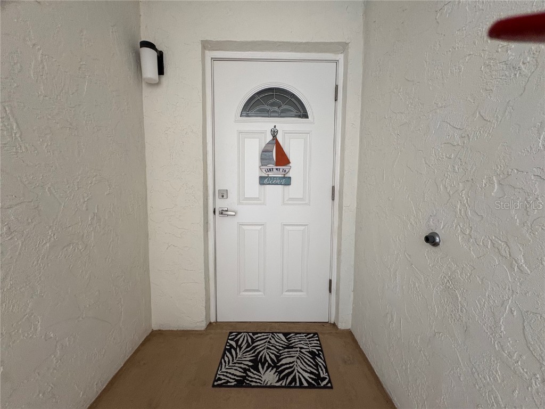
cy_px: 204
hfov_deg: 102.1
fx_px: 220
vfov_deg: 85.7
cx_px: 272
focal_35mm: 14
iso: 200
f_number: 2.2
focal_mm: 2.22
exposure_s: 1/120
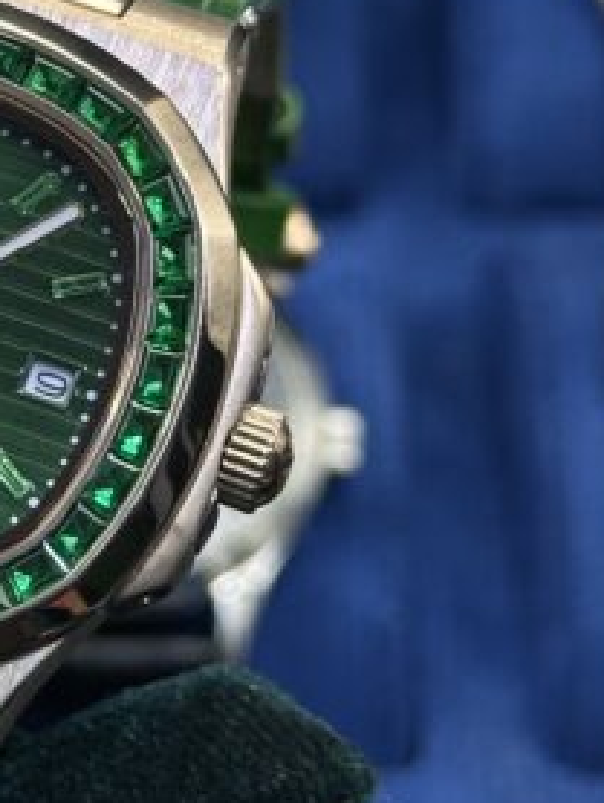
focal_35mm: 138
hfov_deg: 10.6
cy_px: 283
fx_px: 3206
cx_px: -110
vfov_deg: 14.3
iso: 64
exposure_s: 1/450
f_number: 1.78
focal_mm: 6.86
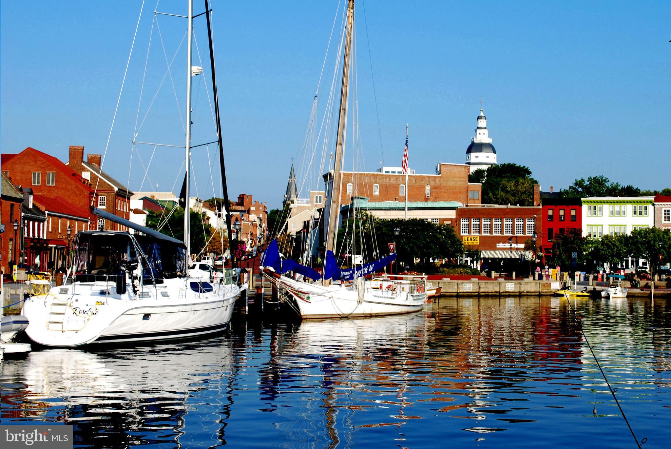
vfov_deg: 28.1
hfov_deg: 41.1
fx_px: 896
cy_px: 224
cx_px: 336
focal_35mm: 48
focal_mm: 32
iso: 100
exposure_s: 1/250
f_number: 8
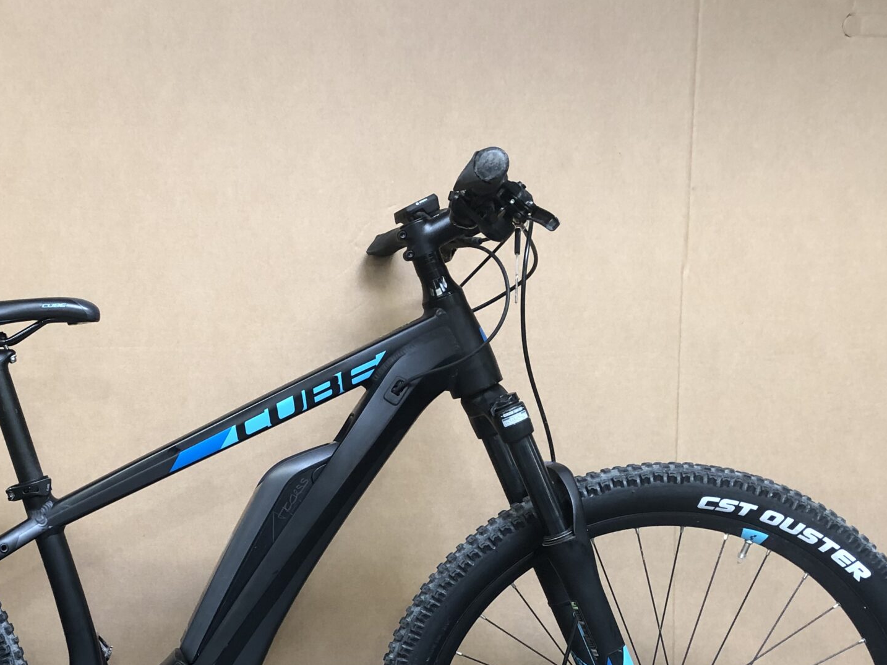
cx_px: 202
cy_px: 533
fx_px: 1281
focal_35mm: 50
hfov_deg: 37.1
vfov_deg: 28.5
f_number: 1.8
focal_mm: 3.99
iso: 40
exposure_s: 1/20
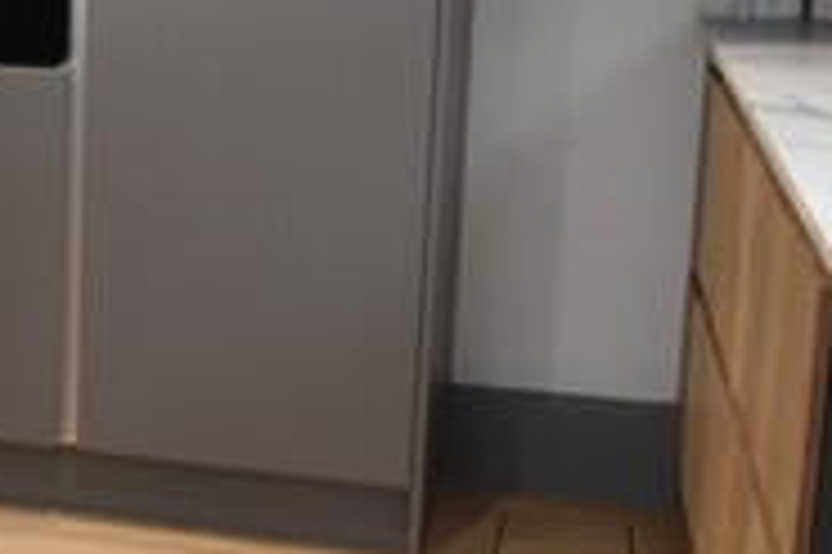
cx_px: -319
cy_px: 191
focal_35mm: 83
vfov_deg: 16.4
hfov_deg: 21.5
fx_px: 1916
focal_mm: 10
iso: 800
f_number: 4.5
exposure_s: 1/80
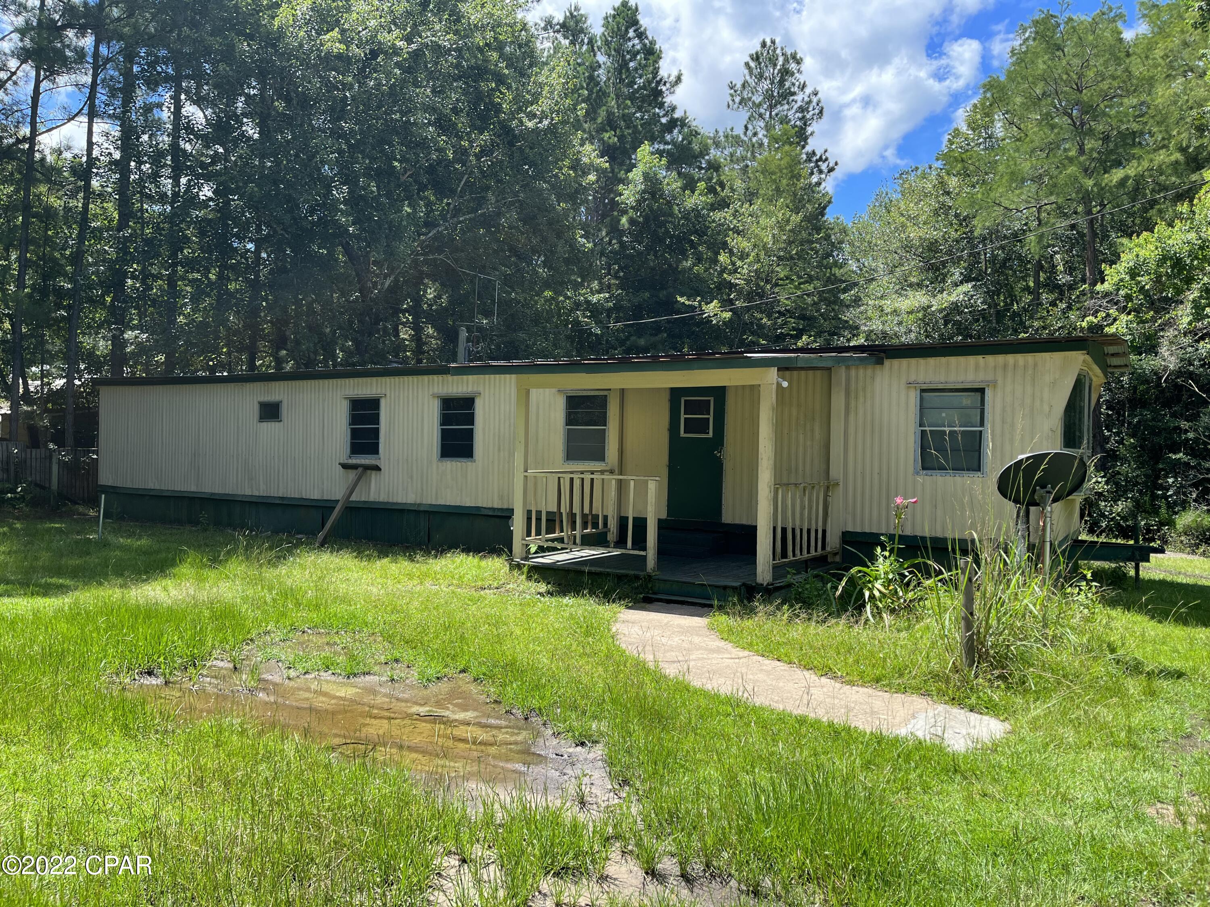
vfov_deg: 53.1
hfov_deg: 67.3
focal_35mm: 26
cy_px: 454
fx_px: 909
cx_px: 605
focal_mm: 5.1
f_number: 1.6
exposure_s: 1/1266
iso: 50
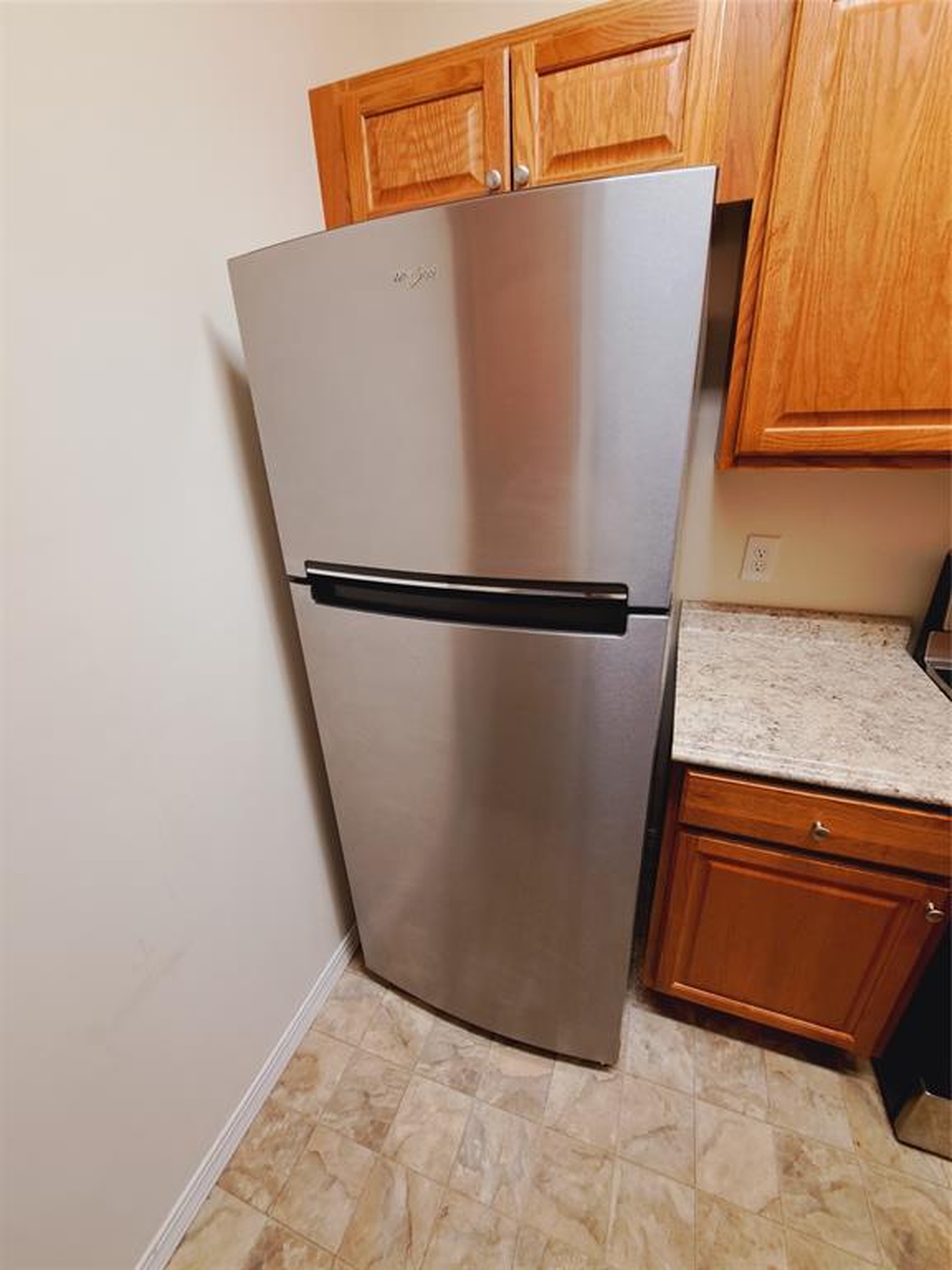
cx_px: 476
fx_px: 477
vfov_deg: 106.2
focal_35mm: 13
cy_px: 635
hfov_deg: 89.9
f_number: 2.2
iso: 200
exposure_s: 1/40
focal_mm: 1.74
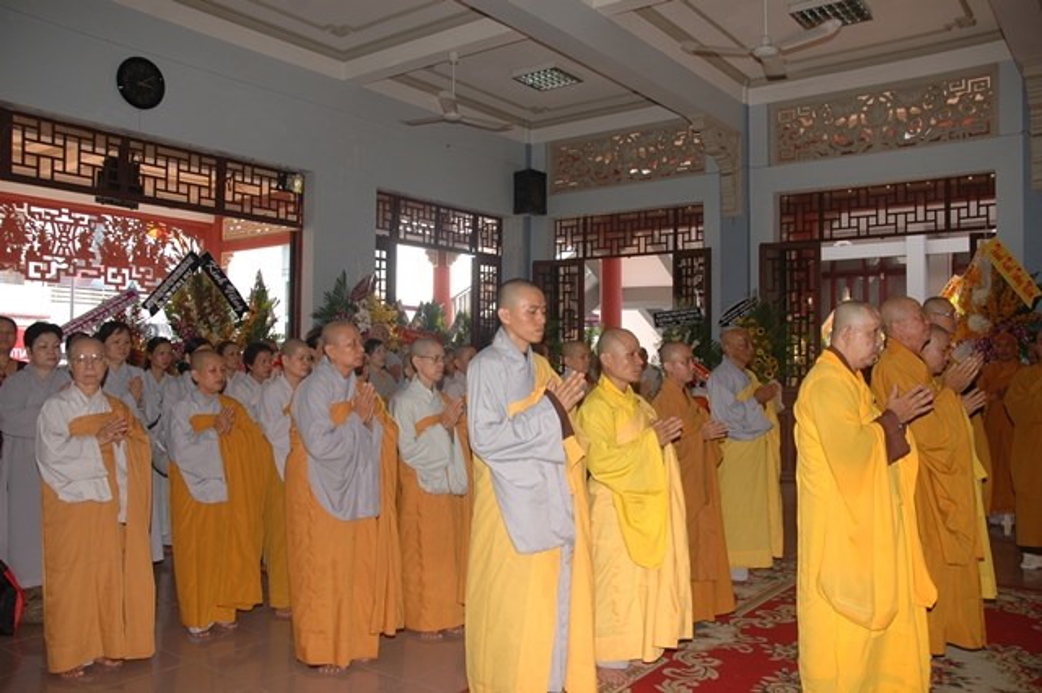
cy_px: 346
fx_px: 781
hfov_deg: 67.4
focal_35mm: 27
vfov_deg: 47.9
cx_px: 521
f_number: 5
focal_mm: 18
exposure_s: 1/100
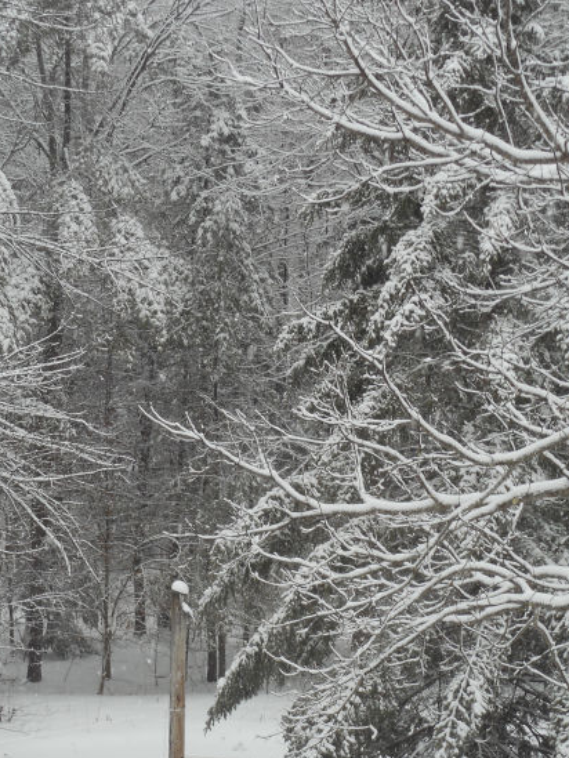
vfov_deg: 17.9
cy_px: 412
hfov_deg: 13.4
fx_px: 2410
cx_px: 173
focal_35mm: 110
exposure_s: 1/100
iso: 80
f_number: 5.3
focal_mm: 12
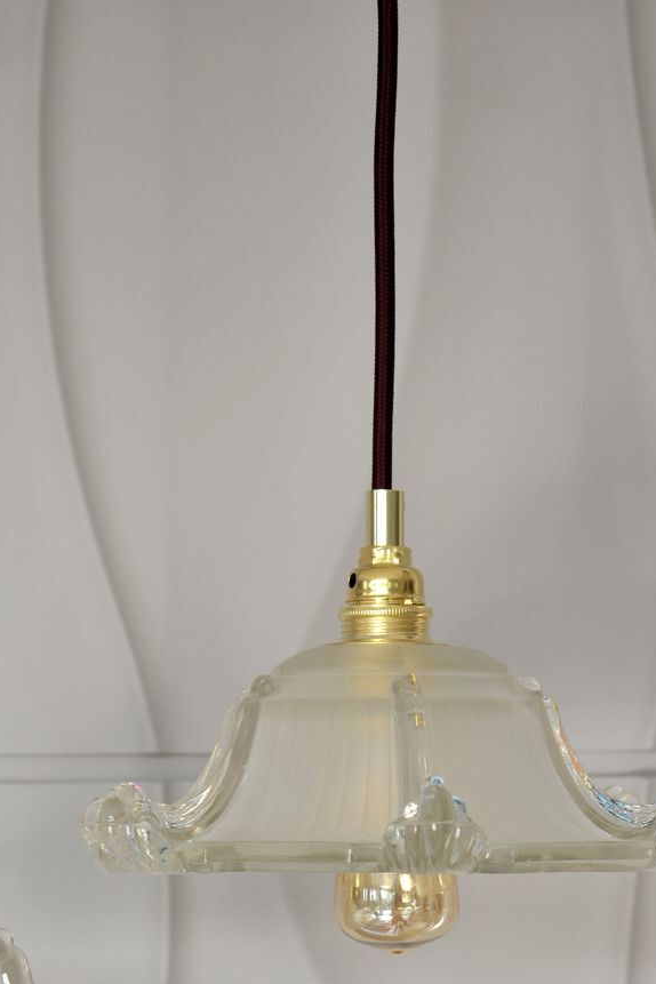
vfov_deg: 19.2
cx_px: 235
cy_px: 679
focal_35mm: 106
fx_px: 2891
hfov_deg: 12.9
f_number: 5.6
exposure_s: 1/125
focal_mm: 45
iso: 250
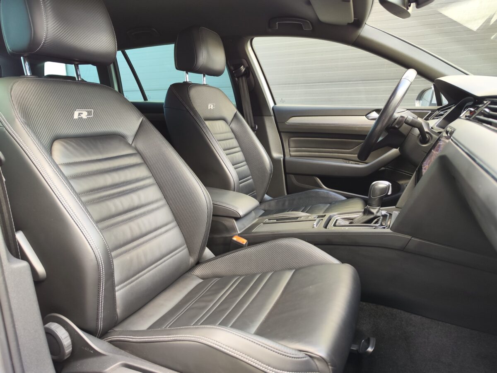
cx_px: 248
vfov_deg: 58.9
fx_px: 330
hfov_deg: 73.9
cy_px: 186
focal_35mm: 23
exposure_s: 1/97.1
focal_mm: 7.01
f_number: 1.69
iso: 787
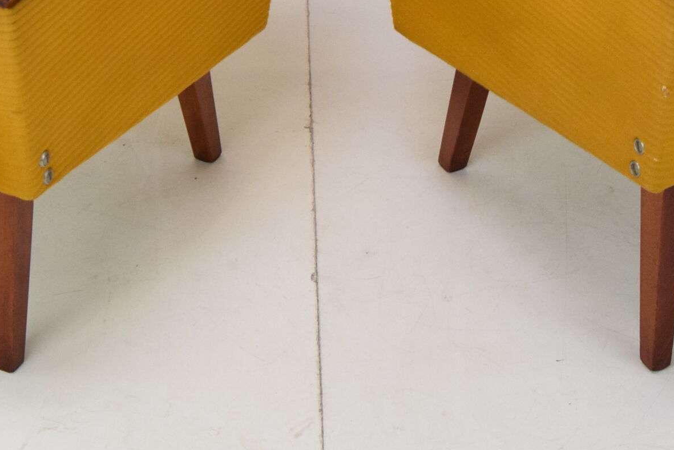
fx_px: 2136
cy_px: -87
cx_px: 309
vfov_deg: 11.8
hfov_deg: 17.9
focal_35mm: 114
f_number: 7.1
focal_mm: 30
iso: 1600
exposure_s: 1/200
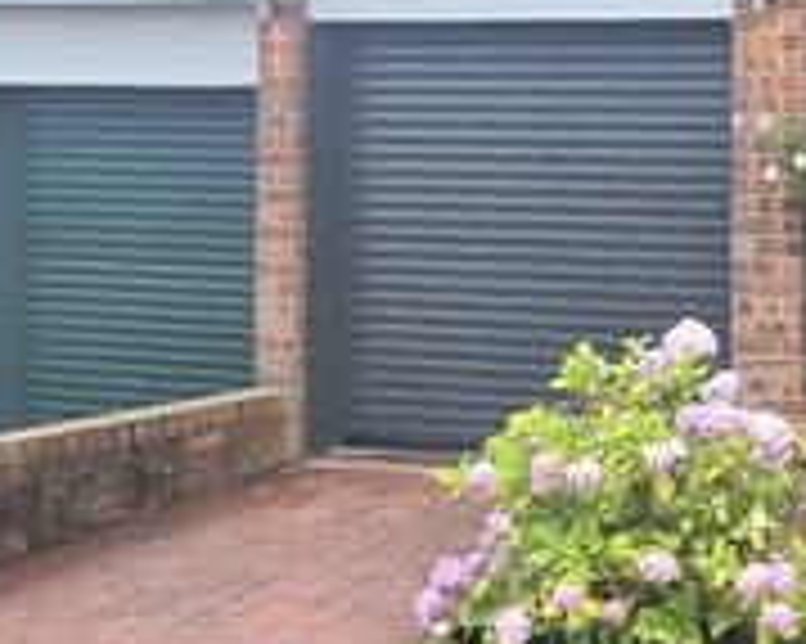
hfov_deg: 21.6
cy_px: 108
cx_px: 1270
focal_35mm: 71
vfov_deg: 21.2
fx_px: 1693
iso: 50
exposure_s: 1/357
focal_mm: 2.2
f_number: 2.2
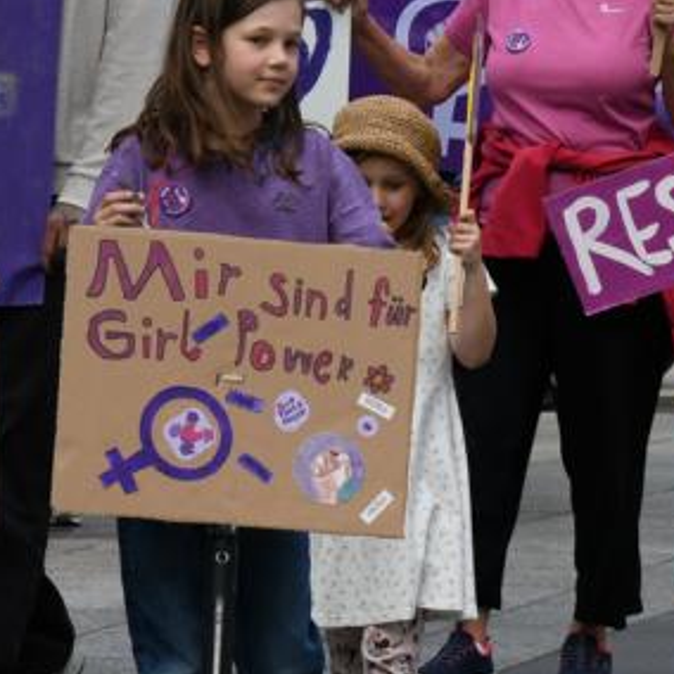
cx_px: 187
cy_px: -21
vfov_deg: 3.5
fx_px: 10904
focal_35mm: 495
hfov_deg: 3.5
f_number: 8
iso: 250
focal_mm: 92
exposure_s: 1/250
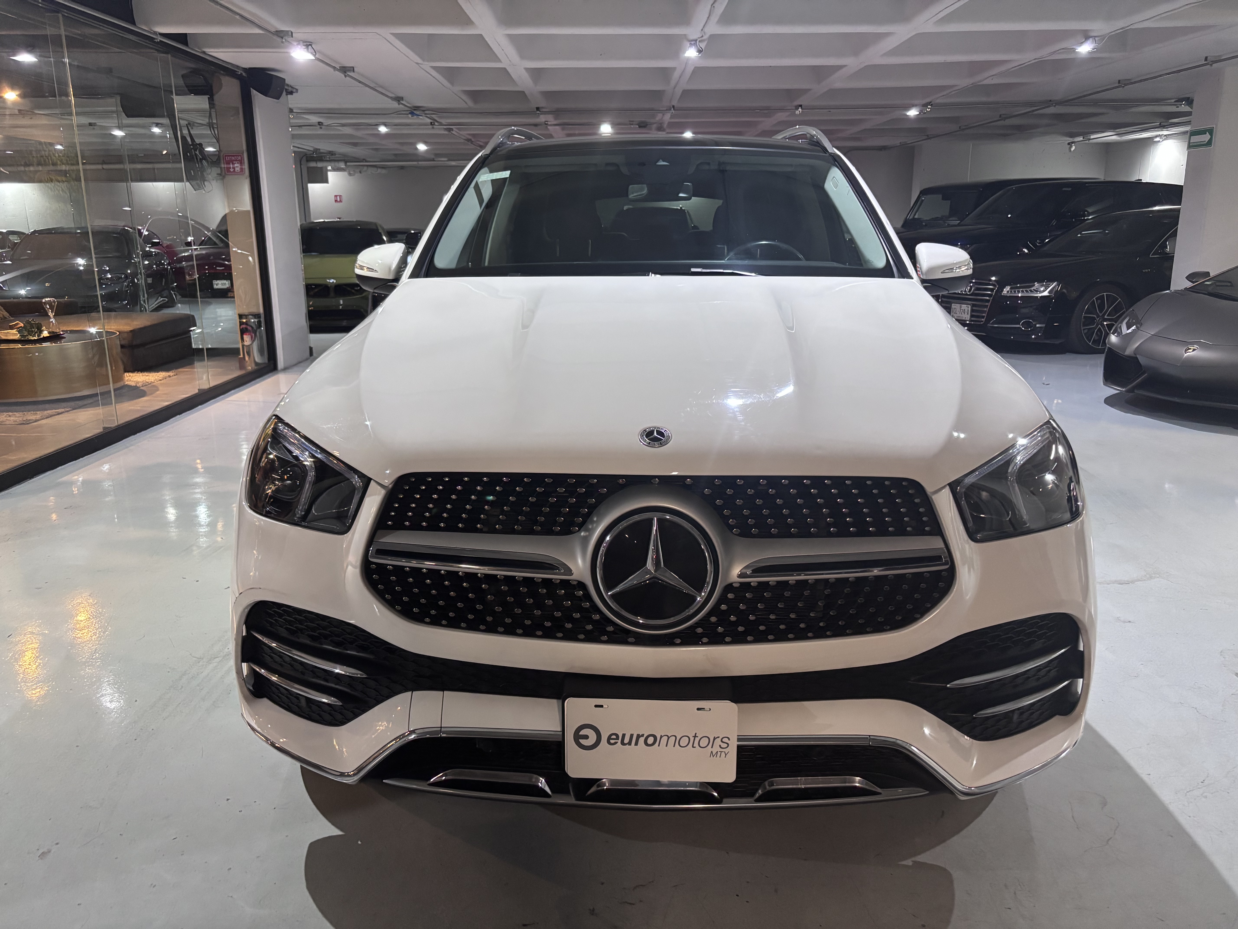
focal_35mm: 26
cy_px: 464
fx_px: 930
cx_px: 619
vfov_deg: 53.1
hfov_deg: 67.3
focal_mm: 5.96
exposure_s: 1/60
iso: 400
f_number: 1.6
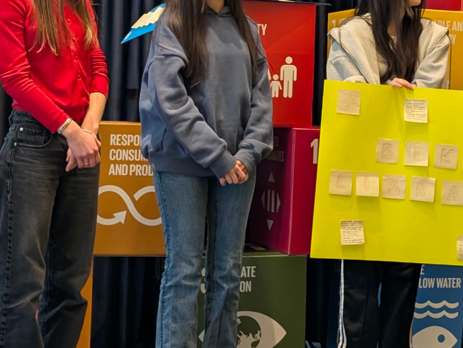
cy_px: 84
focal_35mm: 93
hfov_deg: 20.9
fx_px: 1245
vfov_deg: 15.8
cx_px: 340
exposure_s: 1/120
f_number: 1.68
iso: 325
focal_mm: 6.9
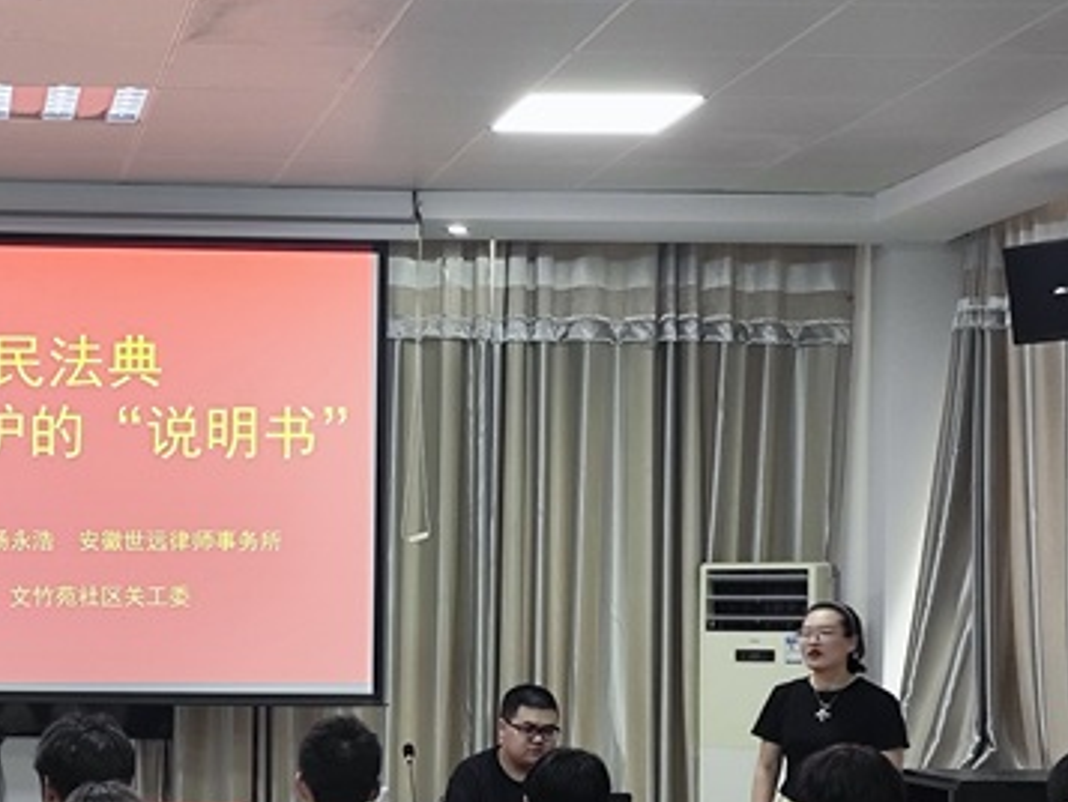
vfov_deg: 28.9
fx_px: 1512
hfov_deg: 35.7
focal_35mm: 49
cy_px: 666
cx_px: 36
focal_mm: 4.71
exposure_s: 1/50
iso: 122
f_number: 1.79
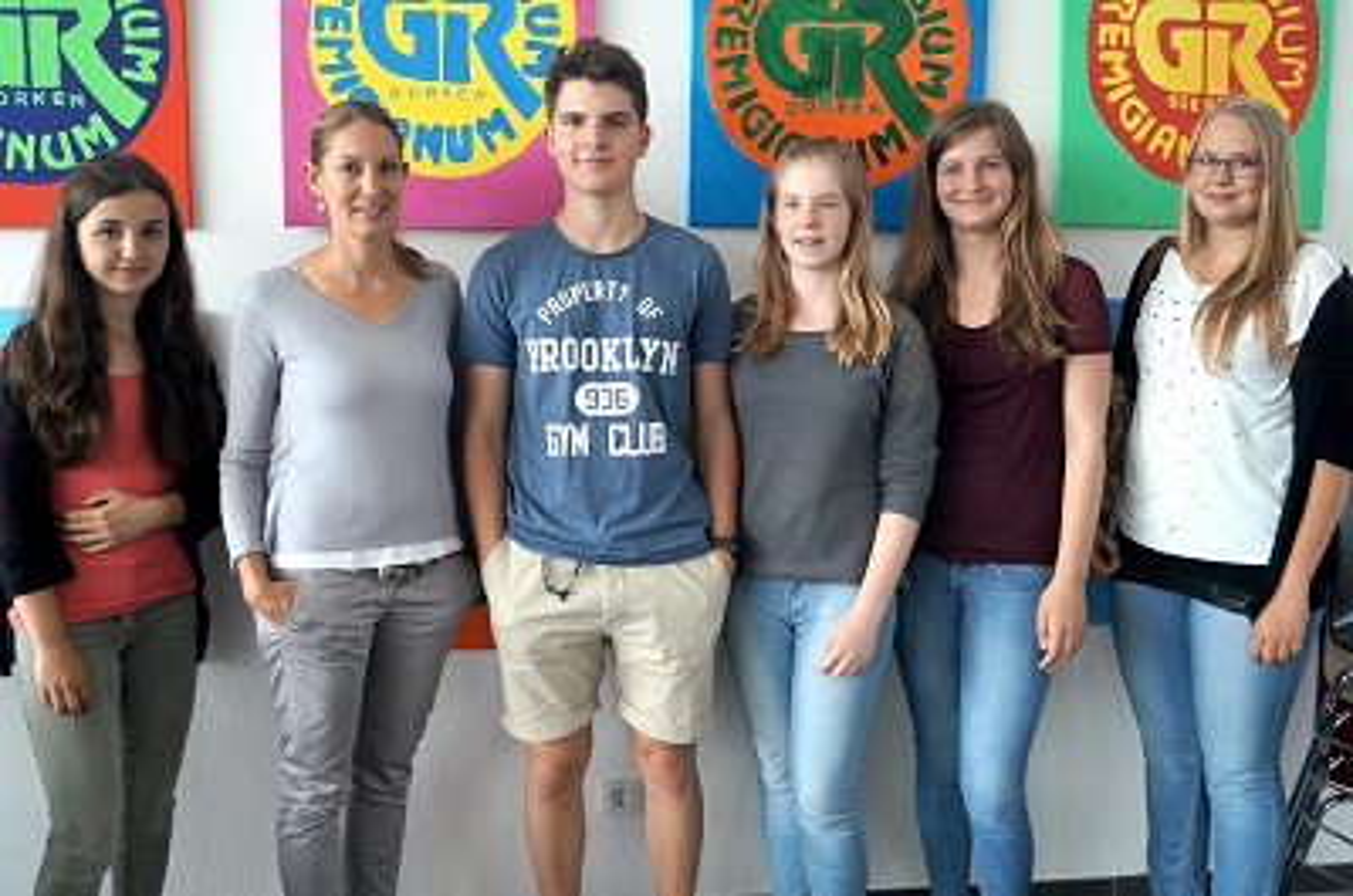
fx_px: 1238
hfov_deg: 57.3
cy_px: 448
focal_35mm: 33
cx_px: 676
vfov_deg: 39.8
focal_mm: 22
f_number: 4
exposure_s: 1/160
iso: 400
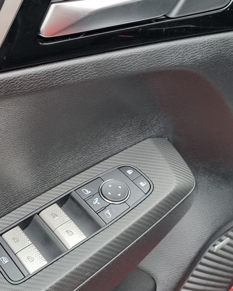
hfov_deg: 27.5
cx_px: 20
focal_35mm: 53
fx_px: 457
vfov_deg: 35.4
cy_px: 145
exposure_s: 1/50
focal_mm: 5.4
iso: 250
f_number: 1.8
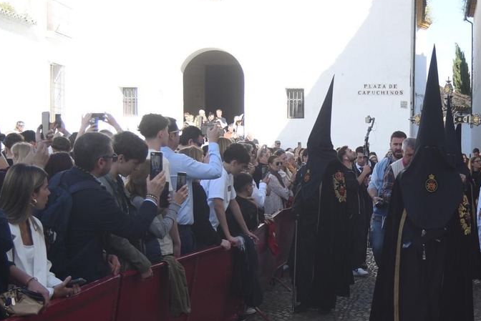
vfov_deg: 19.7
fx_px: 922
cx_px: 392
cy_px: 189
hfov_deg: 28.5
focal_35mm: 69
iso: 160
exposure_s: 1/400
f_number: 5.6
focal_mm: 29
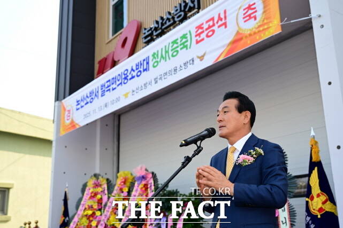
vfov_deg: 32.6
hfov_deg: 47.4
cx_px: 172
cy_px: 114
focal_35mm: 41
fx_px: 391
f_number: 4
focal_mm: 41
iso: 100
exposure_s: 1/200
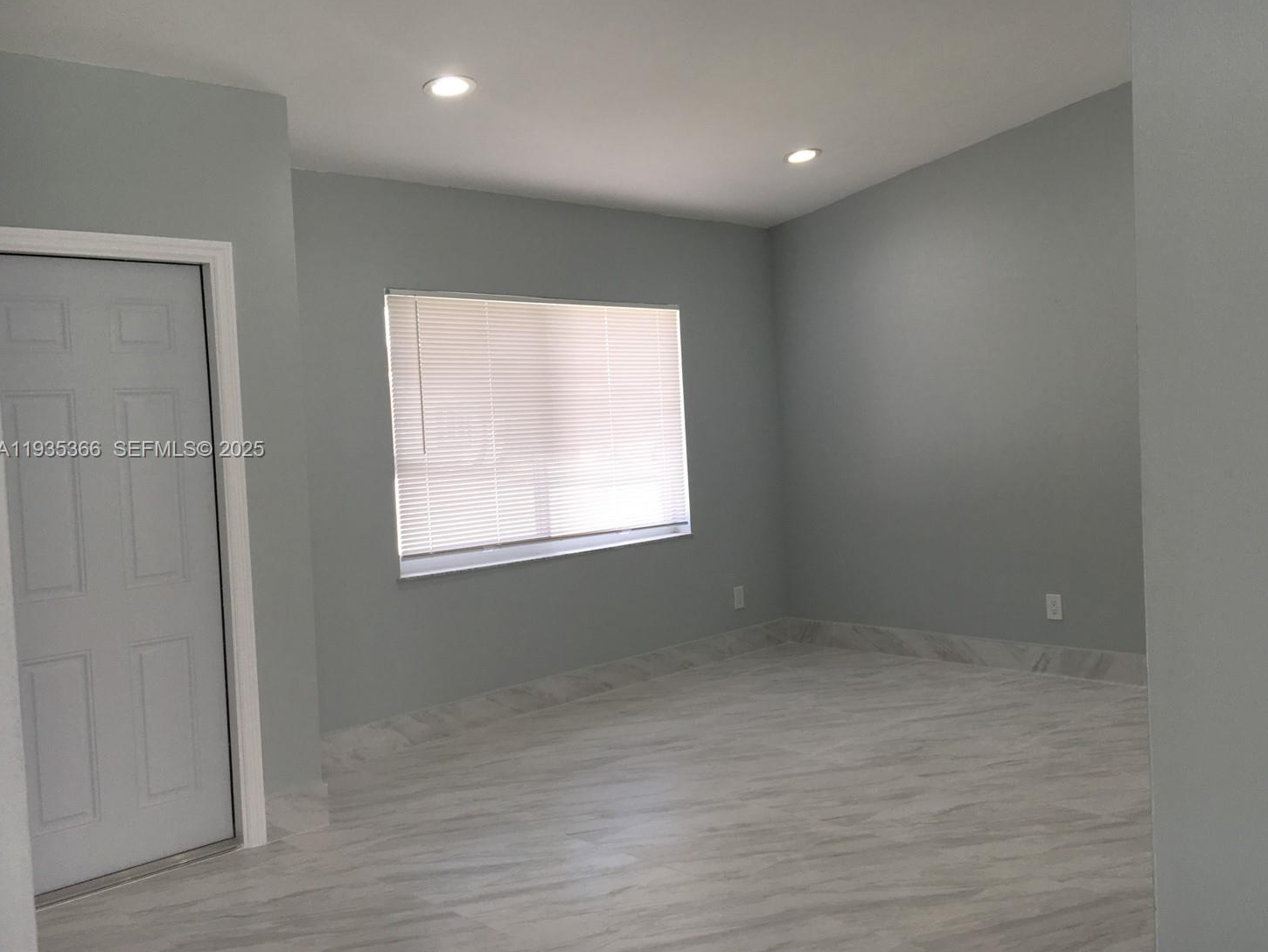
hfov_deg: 56.7
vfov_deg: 44.2
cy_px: 451
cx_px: 692
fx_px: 1172
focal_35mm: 32
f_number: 2.2
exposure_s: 1/120
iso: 32
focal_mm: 4.15
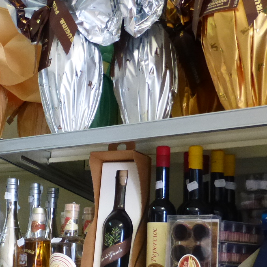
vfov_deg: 26.1
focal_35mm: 66
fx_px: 576
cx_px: 60
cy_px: 157
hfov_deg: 25.7
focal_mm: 4.3
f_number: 3.3
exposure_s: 1/25
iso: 400
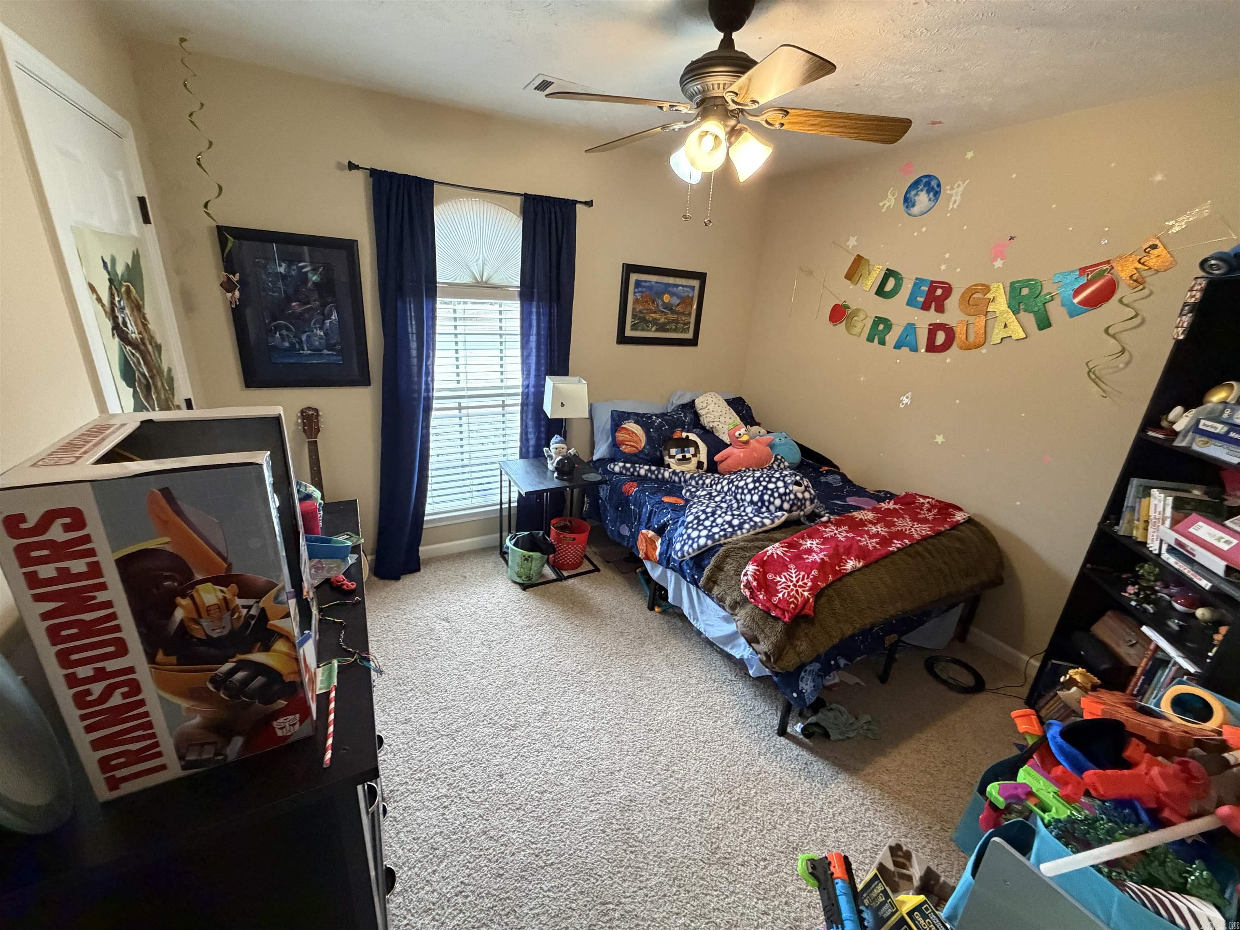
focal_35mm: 14
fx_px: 502
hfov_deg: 102.1
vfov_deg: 85.7
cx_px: 620
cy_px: 465
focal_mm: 2.22
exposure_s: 1/60
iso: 640
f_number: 2.2
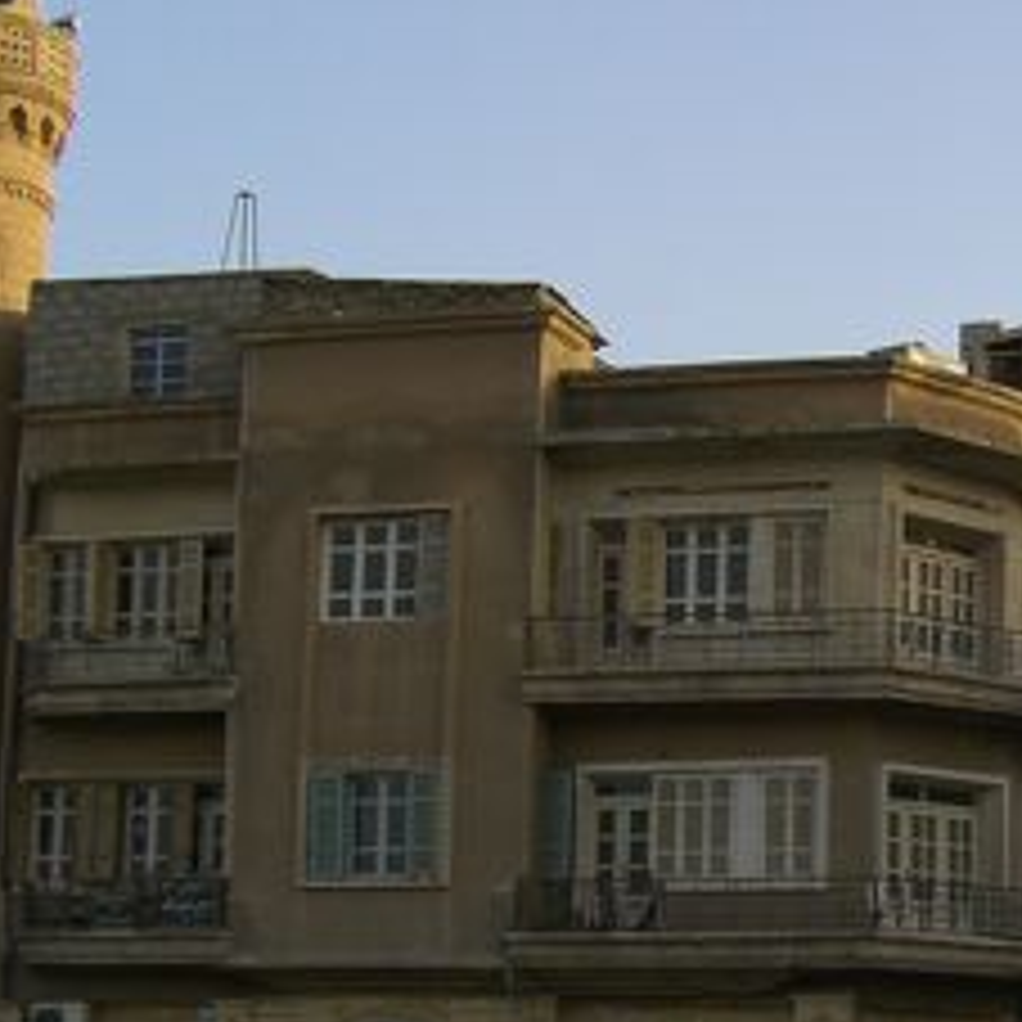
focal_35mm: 96
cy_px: 655
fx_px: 3207
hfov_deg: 17.5
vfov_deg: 18.1
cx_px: 1121
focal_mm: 6.2
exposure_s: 1/200
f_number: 4.3
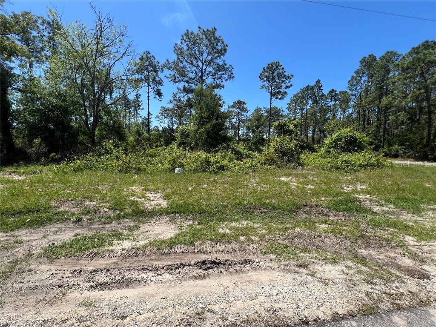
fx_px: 164
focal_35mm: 13
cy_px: 164
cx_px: 218
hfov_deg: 106.2
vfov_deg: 89.9
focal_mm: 1.57
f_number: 1.8
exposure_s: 1/1074
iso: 32
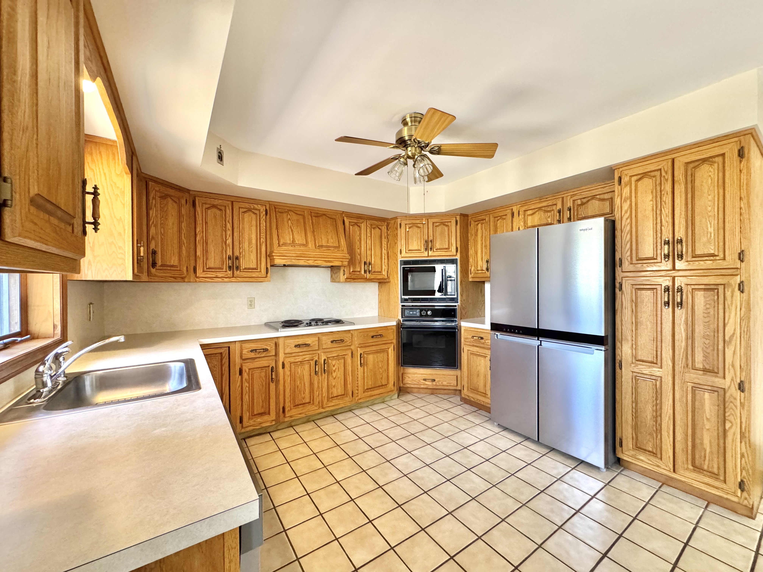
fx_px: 309
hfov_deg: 102.1
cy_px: 286
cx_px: 382
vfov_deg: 85.7
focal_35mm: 14
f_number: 2.2
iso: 640
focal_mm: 2.22
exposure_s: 1/60
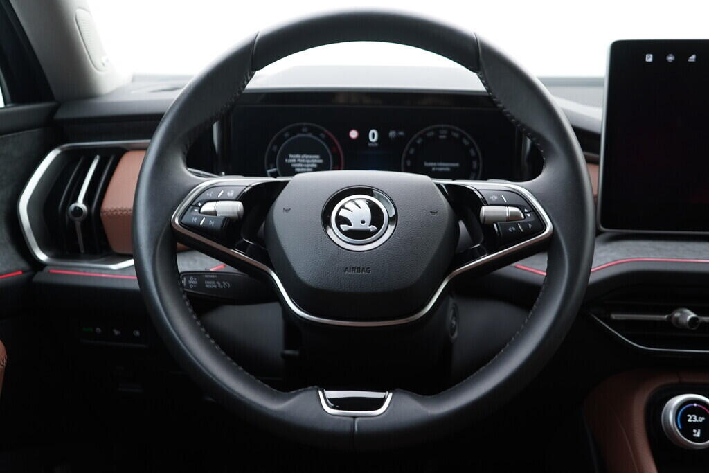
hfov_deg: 53.1
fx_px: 709
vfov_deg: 36.9
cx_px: 354
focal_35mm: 36
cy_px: 236
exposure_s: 1/40
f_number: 2.8
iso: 250
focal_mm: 24
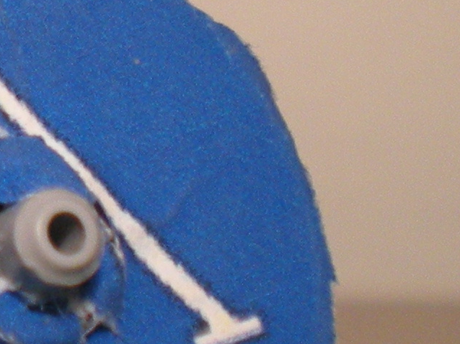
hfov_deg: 10.5
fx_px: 2431
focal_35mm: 183
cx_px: -159
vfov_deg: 8.1
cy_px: -22
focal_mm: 6.3
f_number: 3.1
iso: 135
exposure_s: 1/60.8
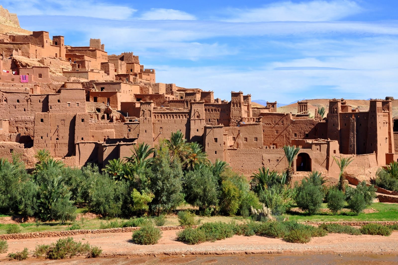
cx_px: 199
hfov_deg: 28.1
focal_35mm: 72
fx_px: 795
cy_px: 132
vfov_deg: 18.9
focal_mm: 48
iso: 200
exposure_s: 1/320
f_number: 9
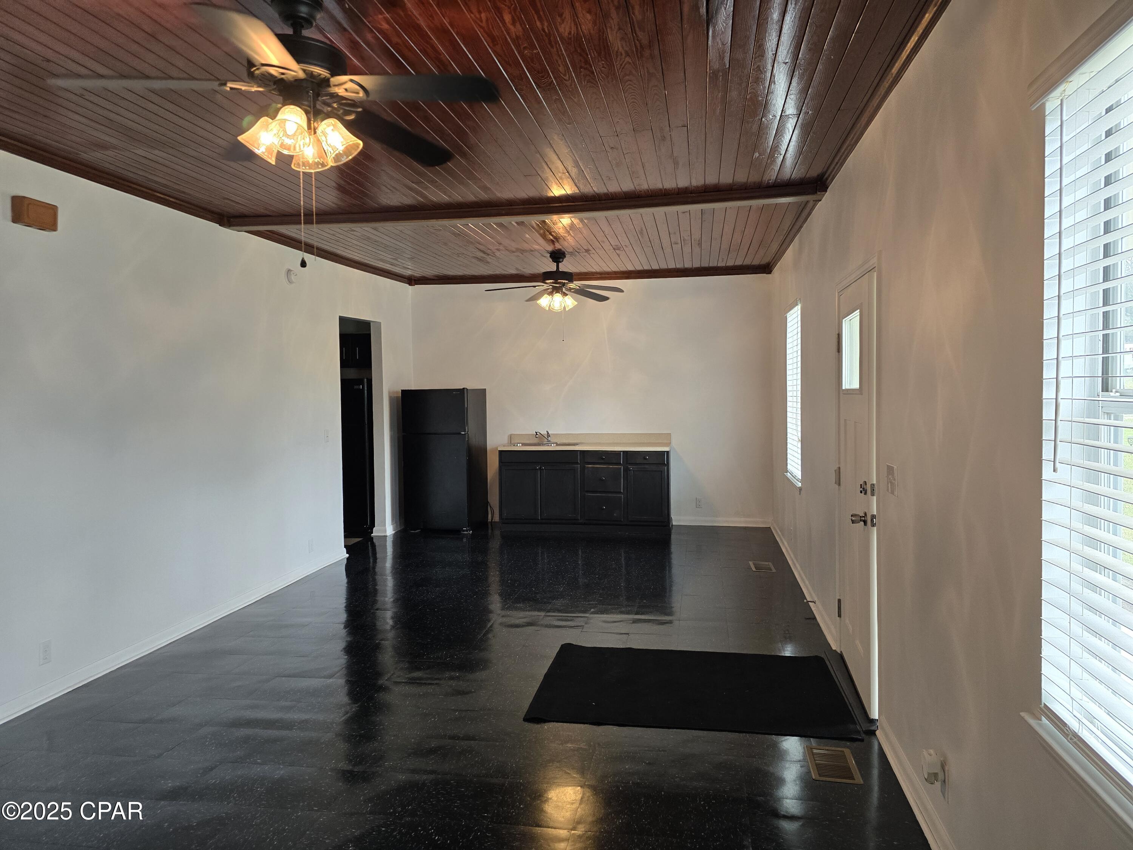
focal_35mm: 23
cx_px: 566
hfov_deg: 73.9
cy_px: 425
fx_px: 753
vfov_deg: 58.9
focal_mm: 6.3
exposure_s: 1/120
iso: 200
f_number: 1.7
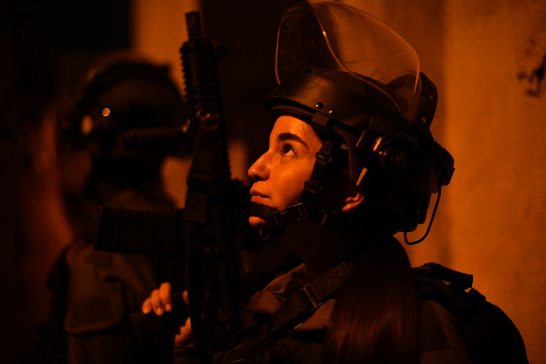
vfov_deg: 27.0
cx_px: 273
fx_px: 758
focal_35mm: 50
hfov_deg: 39.6
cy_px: 182
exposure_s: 1/125
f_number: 1.4
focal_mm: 50
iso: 2000
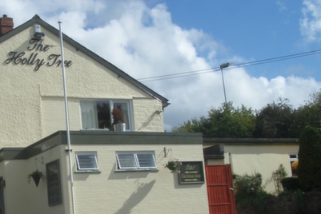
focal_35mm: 68
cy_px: 147
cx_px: 69
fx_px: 607
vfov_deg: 20.0
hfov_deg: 29.0
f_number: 4.6
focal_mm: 6.8
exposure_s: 1/800
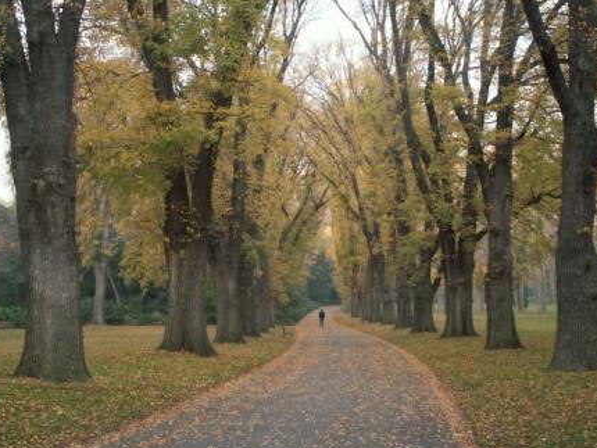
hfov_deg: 38.2
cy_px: 232
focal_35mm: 50
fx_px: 863
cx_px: 296
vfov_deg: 29.1
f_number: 3.2
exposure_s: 1/40
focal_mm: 8.03
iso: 64
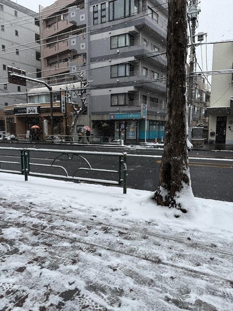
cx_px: 116
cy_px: 156
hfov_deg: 56.8
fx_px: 215
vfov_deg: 71.6
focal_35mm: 24
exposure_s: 1/2370
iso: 80
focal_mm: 6.76
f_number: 1.78
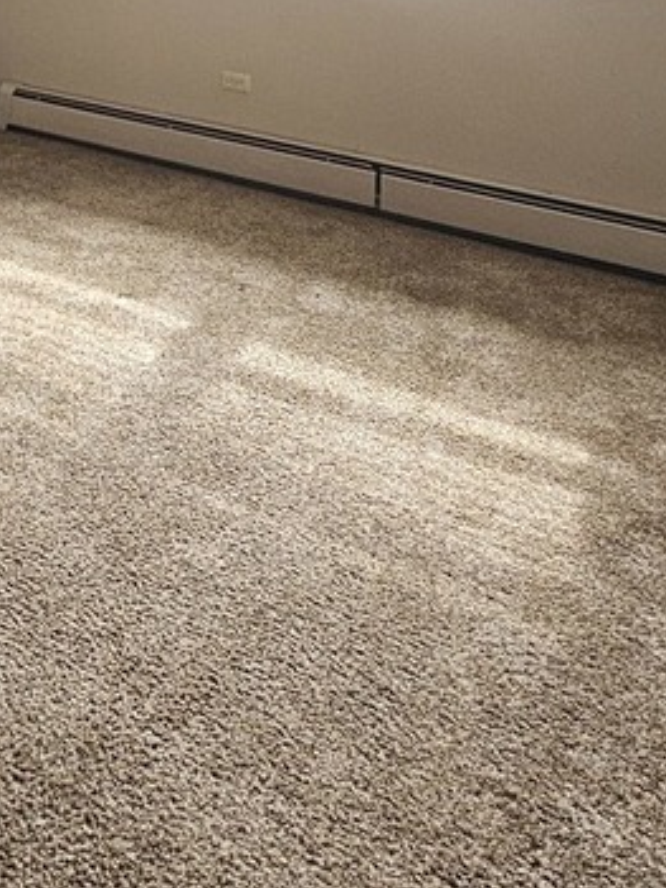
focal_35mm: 40
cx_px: 5
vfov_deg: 36.8
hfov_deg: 33.1
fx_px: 1027
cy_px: -159
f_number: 2.2
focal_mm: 2.2
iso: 320
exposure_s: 1/77.4
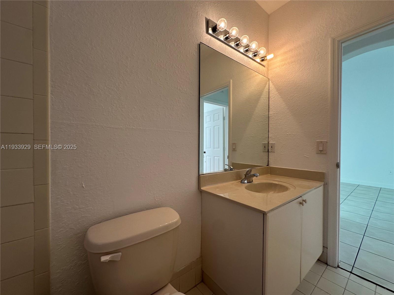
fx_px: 159
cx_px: 197
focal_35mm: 14
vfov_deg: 85.7
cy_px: 148
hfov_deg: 102.1
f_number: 2.2
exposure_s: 1/120
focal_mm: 2.22
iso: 80
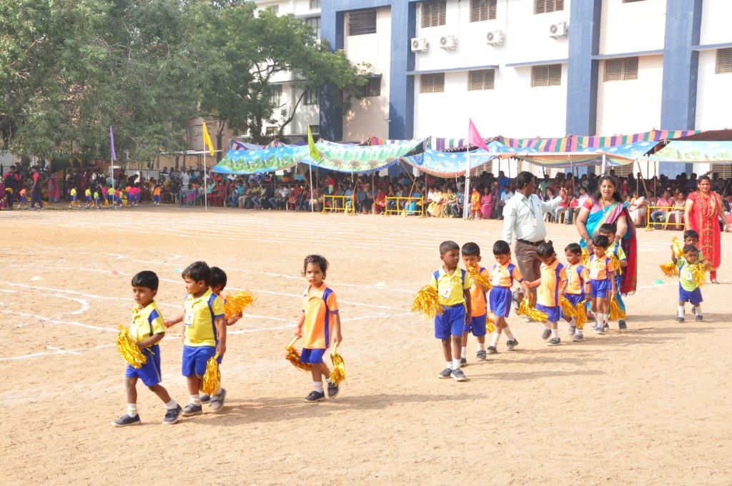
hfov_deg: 35.1
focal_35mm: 57
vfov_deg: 23.7
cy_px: 243
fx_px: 1158
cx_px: 366
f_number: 11
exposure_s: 1/100
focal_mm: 38
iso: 200
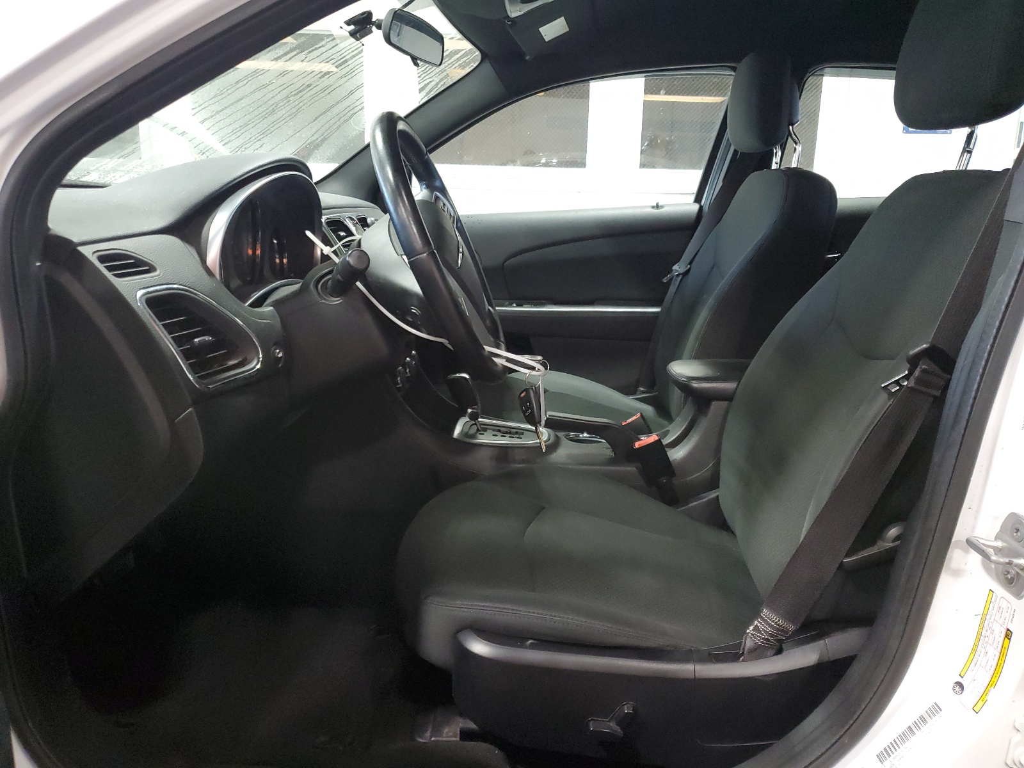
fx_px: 769
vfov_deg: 53.1
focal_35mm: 26
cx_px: 512
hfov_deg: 67.3
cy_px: 384
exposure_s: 1/60.2
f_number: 1.5
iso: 338
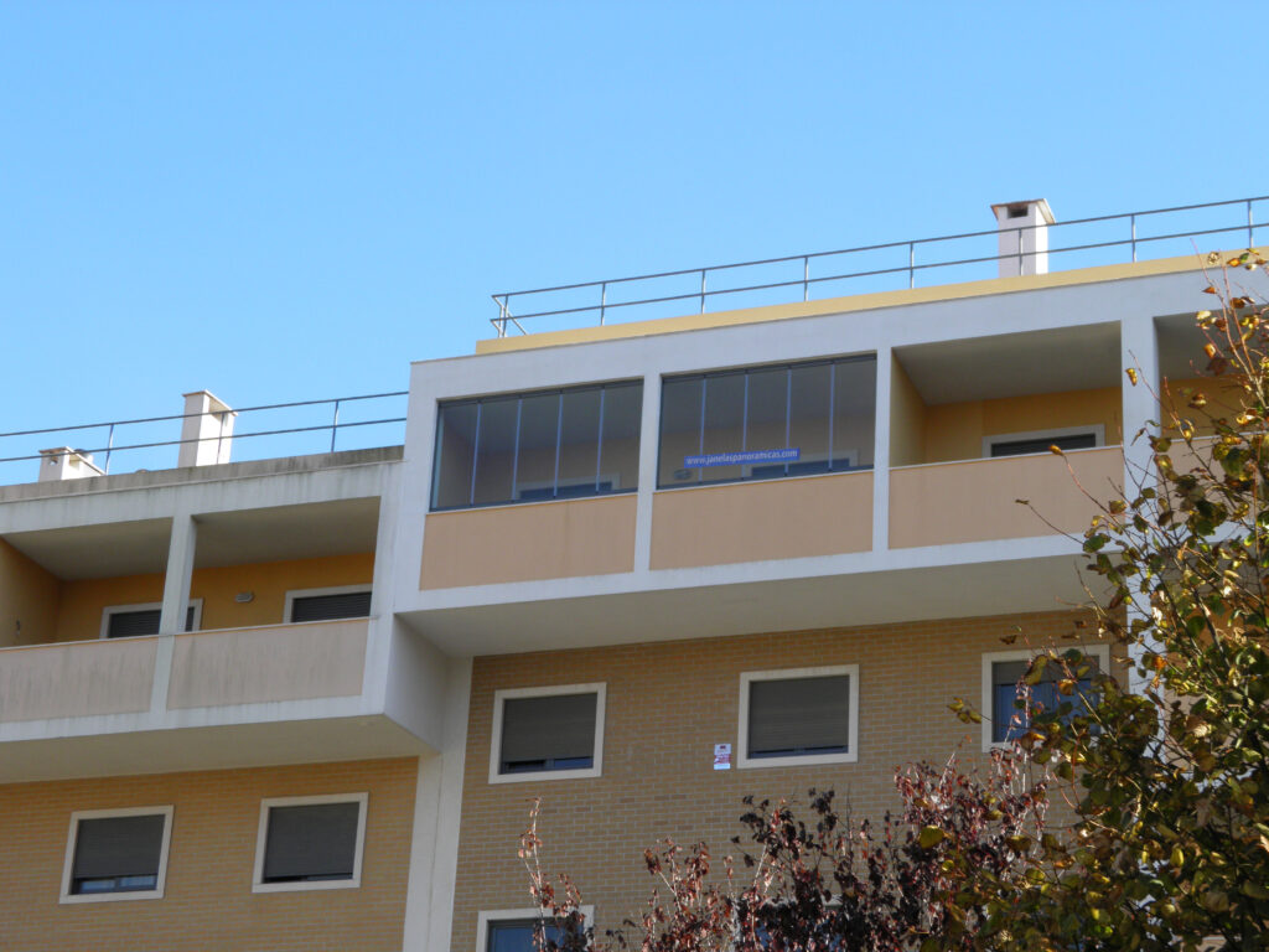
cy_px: 476
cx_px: 634
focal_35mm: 73
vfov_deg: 20.2
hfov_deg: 26.7
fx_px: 2676
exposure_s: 1/125
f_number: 5.5
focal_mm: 13.2
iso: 50
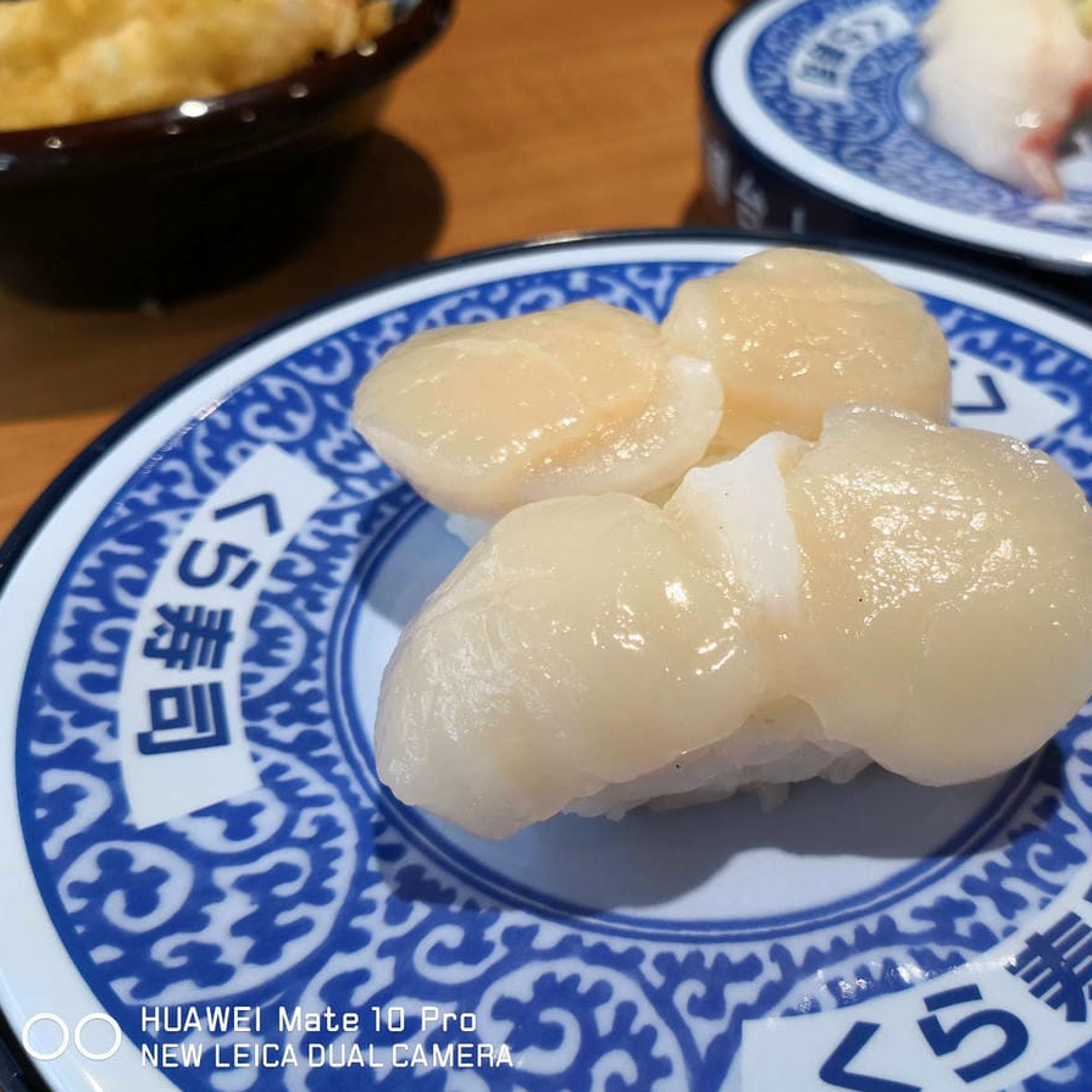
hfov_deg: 50.5
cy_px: 545
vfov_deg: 51.1
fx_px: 1142
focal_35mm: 32
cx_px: 698
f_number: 1.6
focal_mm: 3.95
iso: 50
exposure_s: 1/158
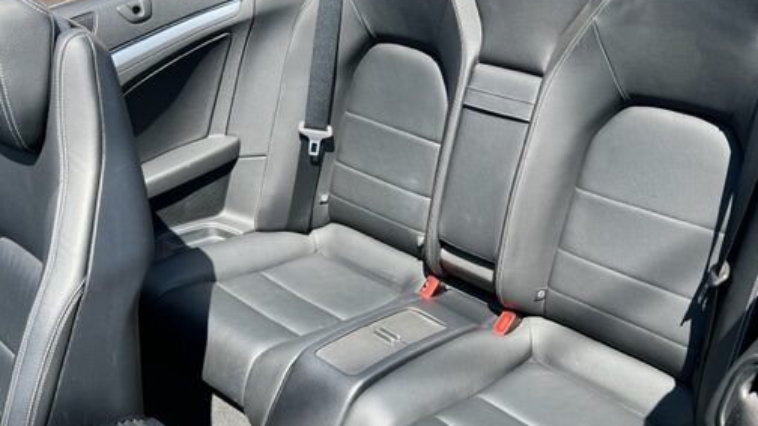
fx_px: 723
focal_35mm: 36
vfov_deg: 32.7
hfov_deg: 54.9
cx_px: 456
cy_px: 244
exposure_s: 1/780
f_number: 1.5
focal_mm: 5.7
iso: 50
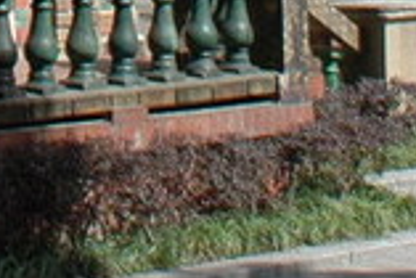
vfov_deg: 5.4
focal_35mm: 229
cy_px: -772
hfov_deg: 8.6
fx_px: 2649
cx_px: -355
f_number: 8
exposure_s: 1/250
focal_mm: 20
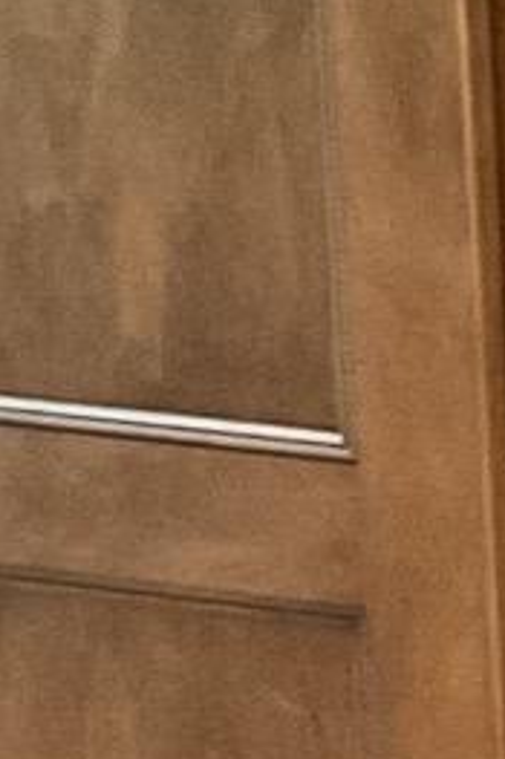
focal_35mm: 235
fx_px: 4951
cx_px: 2721
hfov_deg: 4.7
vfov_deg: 8.6
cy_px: -358
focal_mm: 3
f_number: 1.8
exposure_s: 1/40
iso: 320
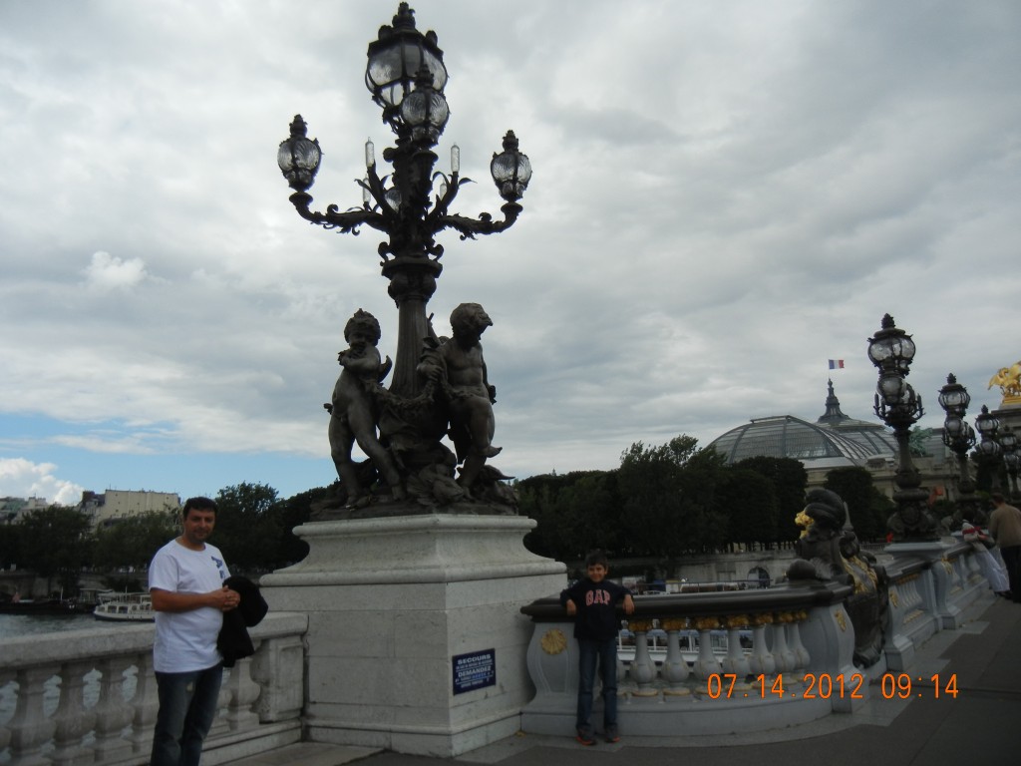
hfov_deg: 60.0
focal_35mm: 30
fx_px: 885
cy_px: 383
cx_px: 510
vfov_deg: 46.8
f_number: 7
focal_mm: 5.4
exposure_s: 1/552
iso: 160
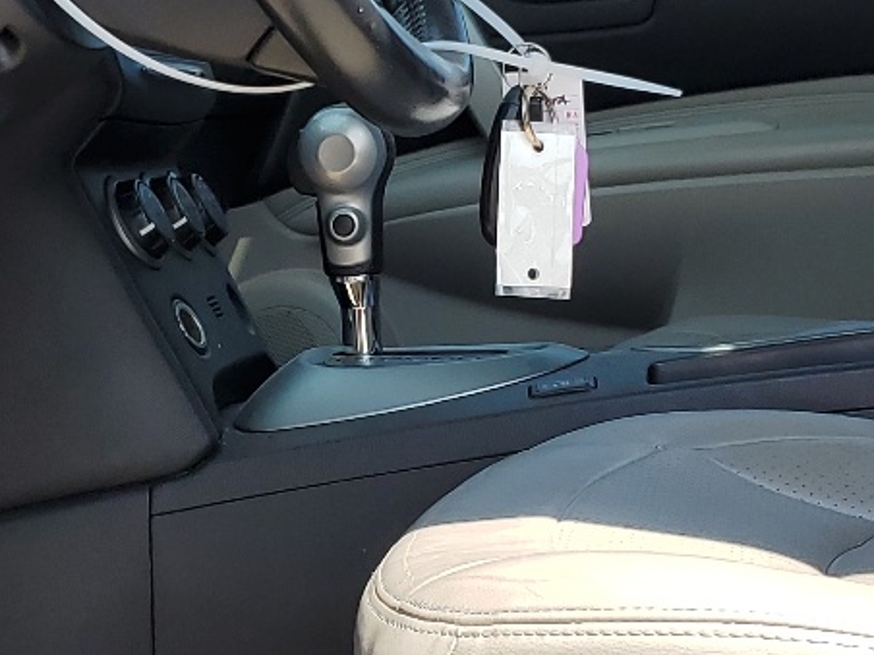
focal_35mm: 92
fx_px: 2323
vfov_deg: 16.1
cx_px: 420
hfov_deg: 21.3
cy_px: 317
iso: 50
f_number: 1.5
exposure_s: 1/1000
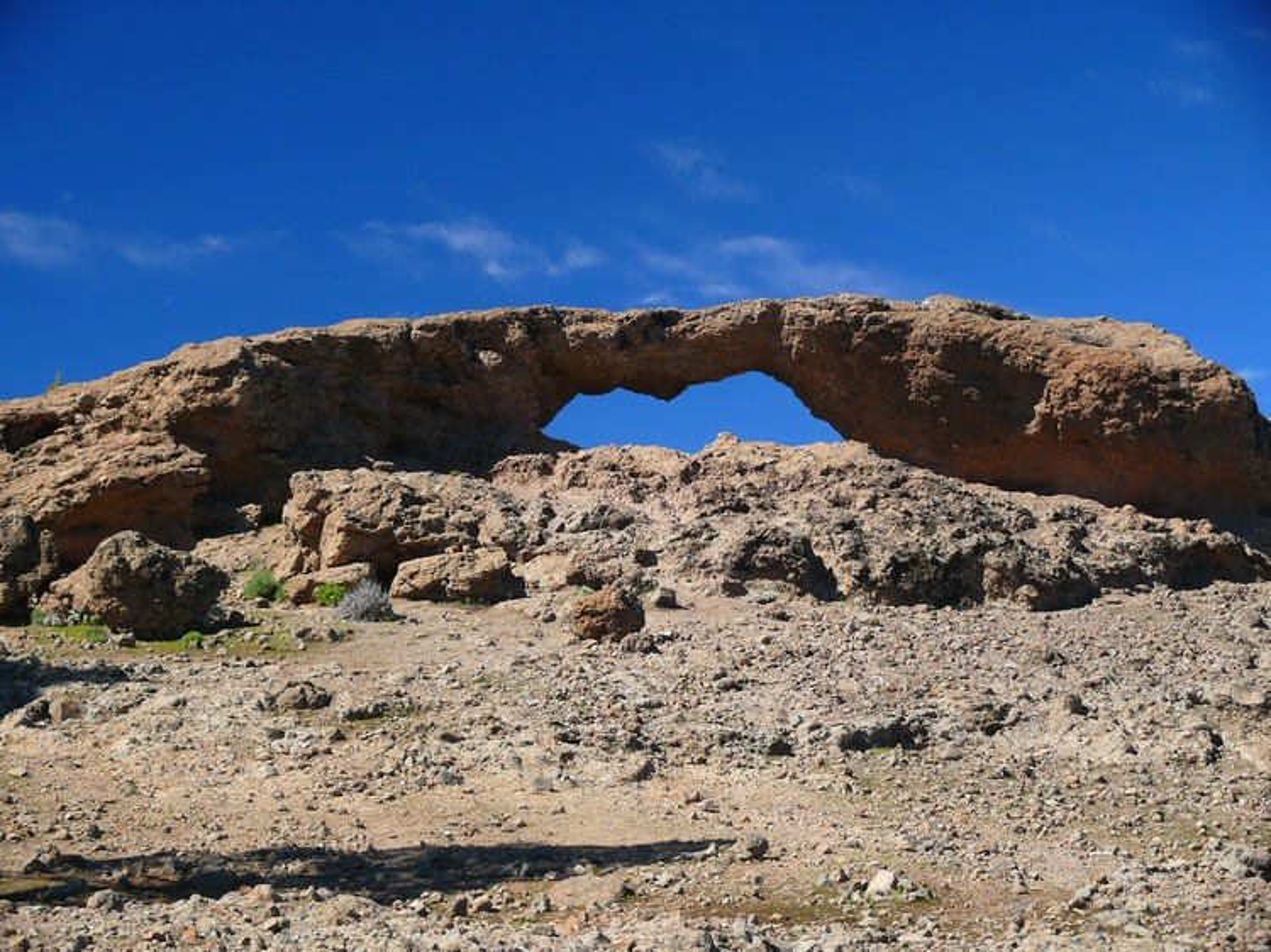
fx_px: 2863
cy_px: 476
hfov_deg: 25.0
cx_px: 636
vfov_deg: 18.9
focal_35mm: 78
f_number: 3.2
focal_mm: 16.5
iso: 100
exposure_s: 1/320
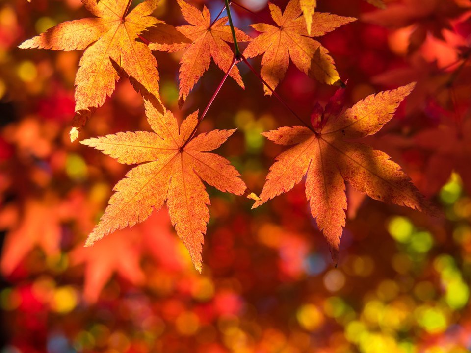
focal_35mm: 126
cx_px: 236
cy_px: 176
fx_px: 1714
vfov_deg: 11.8
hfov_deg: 15.6
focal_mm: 63
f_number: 5.6
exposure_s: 1/320
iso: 200
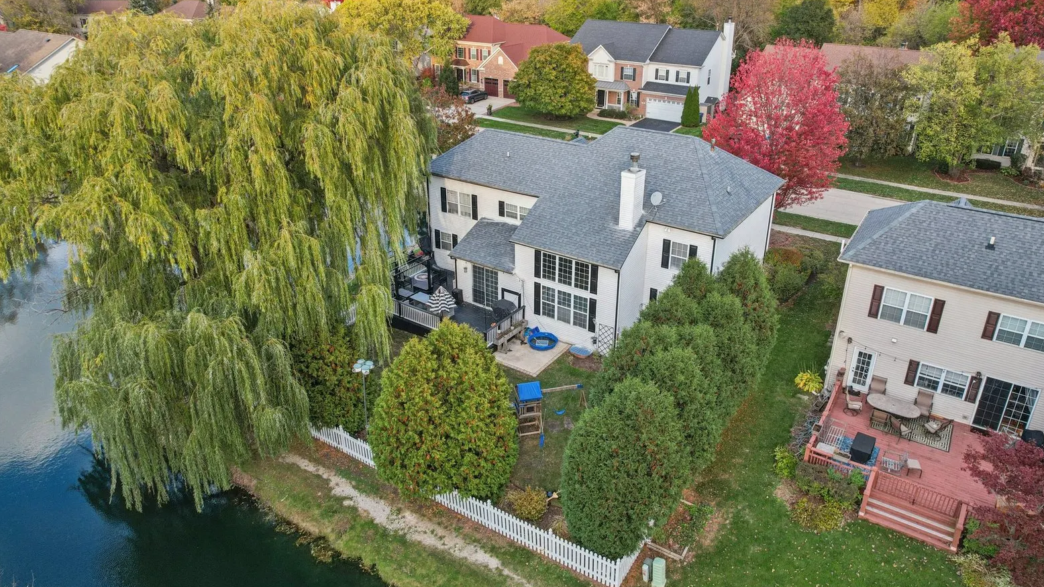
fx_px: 664
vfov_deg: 47.5
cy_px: 253
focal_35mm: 24
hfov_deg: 76.3
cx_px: 532
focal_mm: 8.4
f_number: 2.8
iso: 100
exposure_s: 1/200
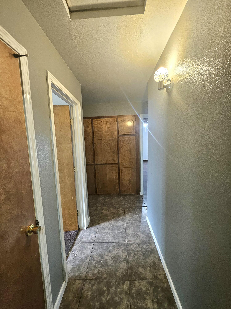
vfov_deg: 106.2
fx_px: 116
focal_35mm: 13
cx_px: 116
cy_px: 154
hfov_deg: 89.9
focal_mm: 1.74
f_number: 2.2
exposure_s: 1/30
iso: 320
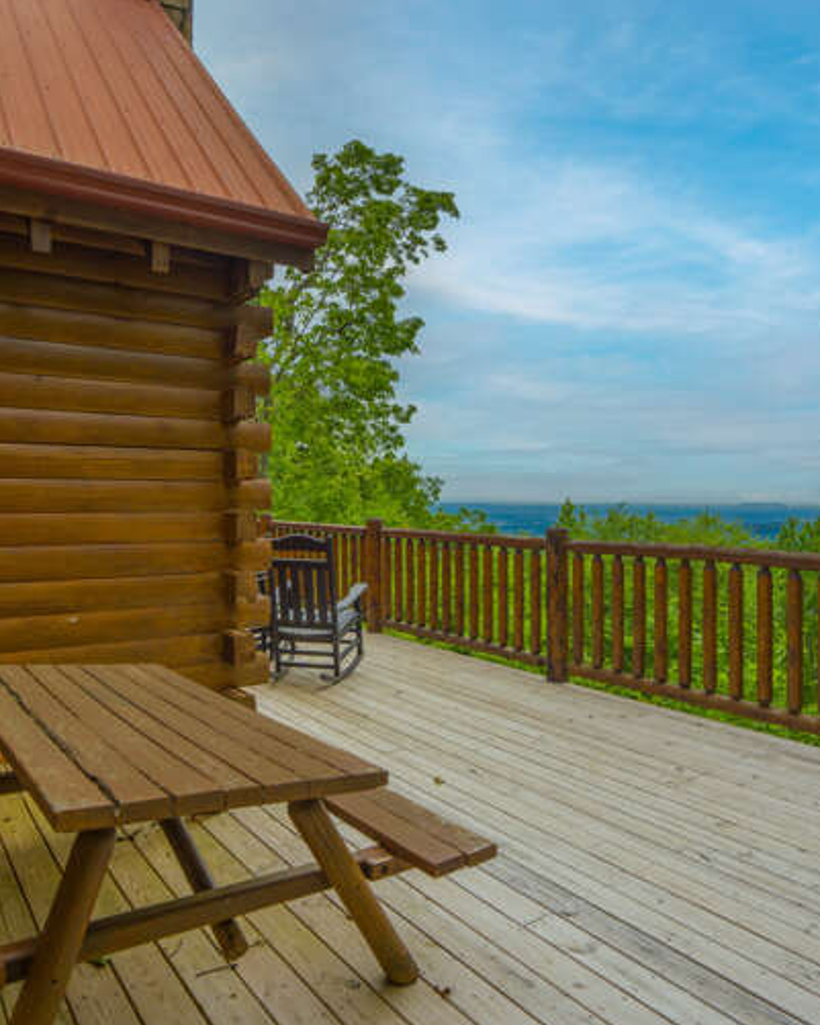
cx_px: 409
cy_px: 522
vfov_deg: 72.6
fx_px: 698
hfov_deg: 60.9
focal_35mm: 23
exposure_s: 1/200
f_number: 8
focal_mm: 16
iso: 160
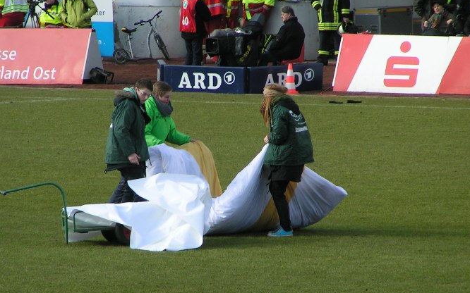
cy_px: 163
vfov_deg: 2.7
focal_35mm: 484
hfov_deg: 4.3
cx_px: 203
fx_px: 6199
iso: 50
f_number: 4.5
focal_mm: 58
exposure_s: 1/400
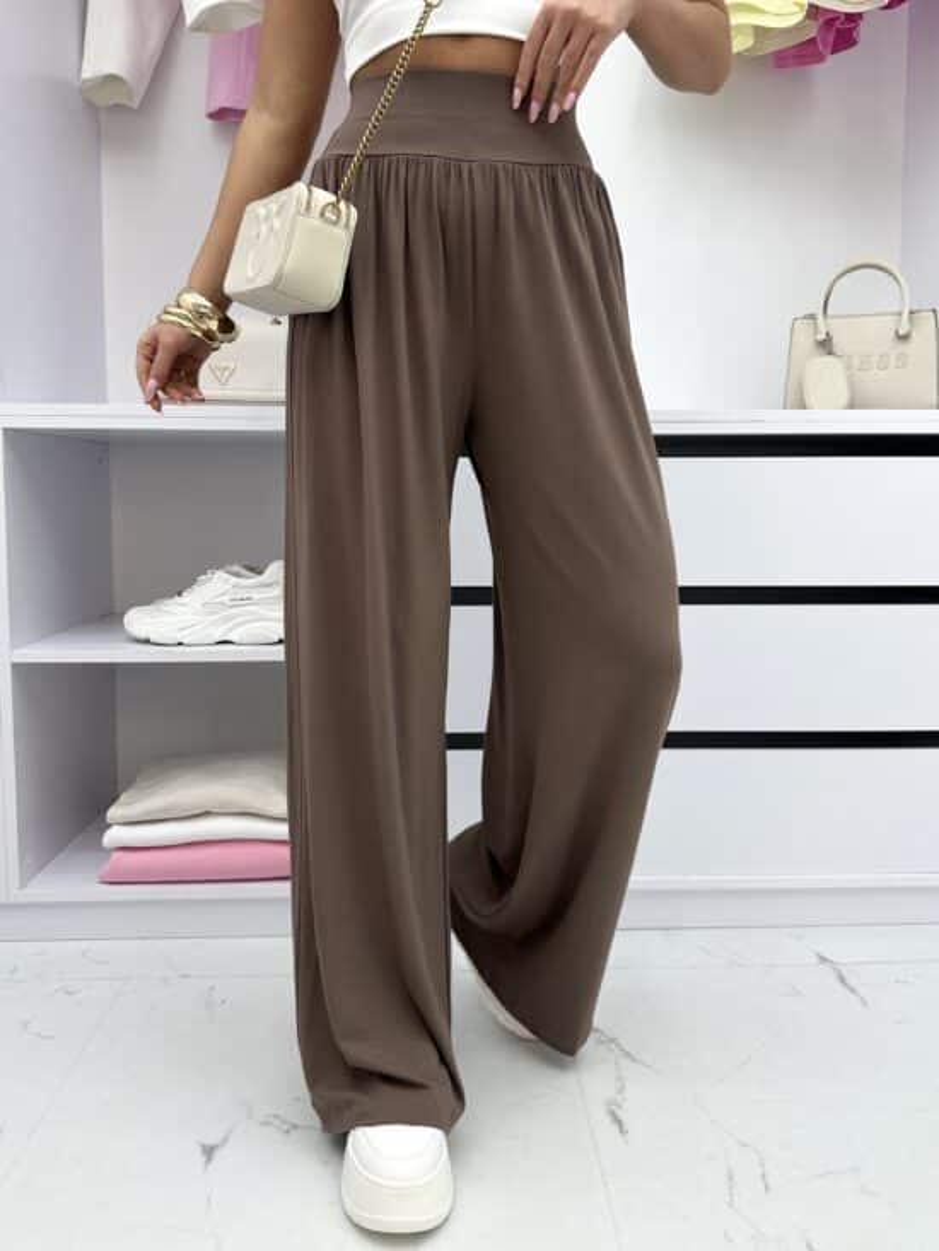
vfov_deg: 71.6
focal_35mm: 24
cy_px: 626
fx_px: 868
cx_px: 470
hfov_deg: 56.8
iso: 80
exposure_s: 1/470
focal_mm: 6.86
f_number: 1.8
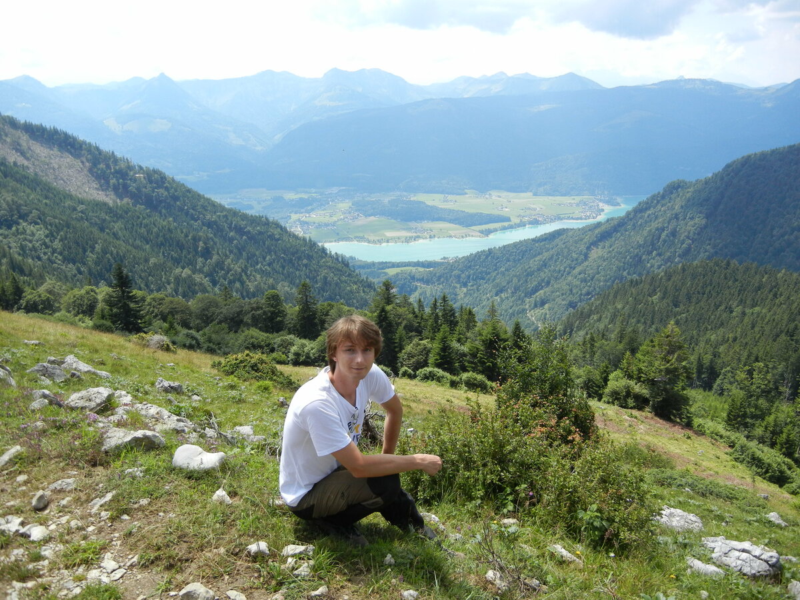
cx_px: 400
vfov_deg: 46.8
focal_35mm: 30
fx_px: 693
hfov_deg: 60.0
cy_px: 300
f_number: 3.5
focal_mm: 5.4
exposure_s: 1/779
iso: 160
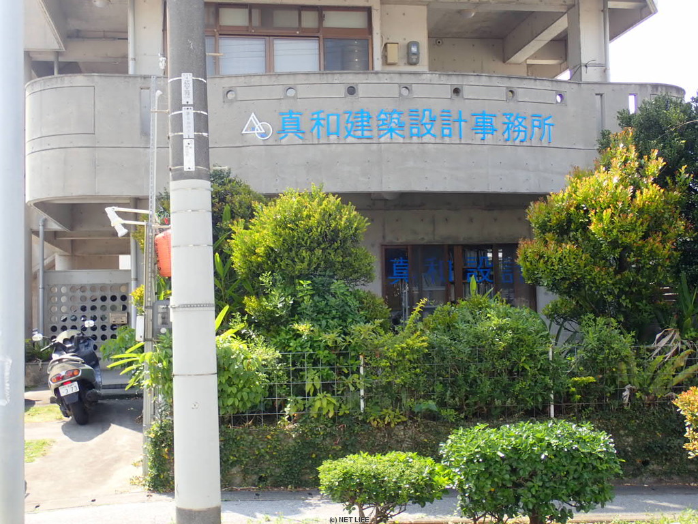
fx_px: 928
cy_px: 262
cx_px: 349
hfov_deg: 41.2
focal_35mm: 46
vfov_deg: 31.5
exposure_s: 1/125
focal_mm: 8.41
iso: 100
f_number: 4.5
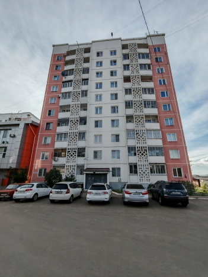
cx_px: 104
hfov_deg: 78.1
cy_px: 138
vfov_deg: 94.5
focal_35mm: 16
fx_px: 128
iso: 50
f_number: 2.2
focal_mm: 1.96
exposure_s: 1/1400
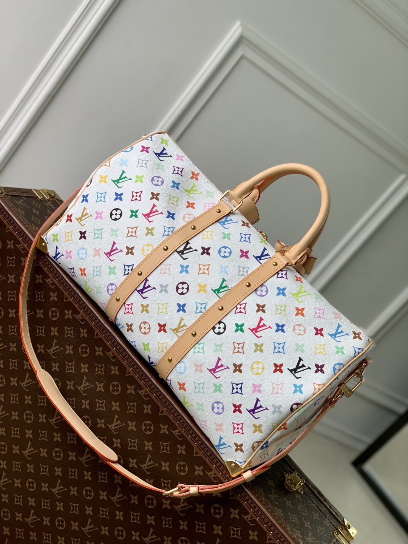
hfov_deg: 28.0
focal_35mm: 52
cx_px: 204
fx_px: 817
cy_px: 272
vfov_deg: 36.8
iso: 16
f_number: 2.4
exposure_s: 1/136
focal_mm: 6
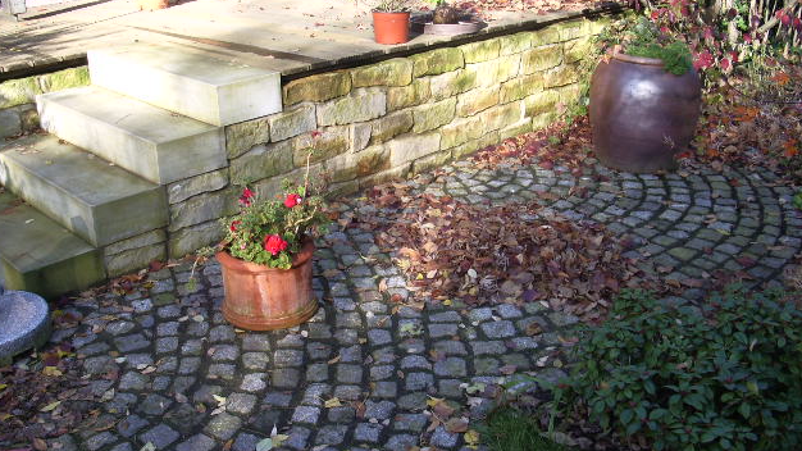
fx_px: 829
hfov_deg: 51.6
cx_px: 395
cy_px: 218
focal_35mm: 39
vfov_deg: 30.4
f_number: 4.3
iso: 50
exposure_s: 1/80
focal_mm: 5.8
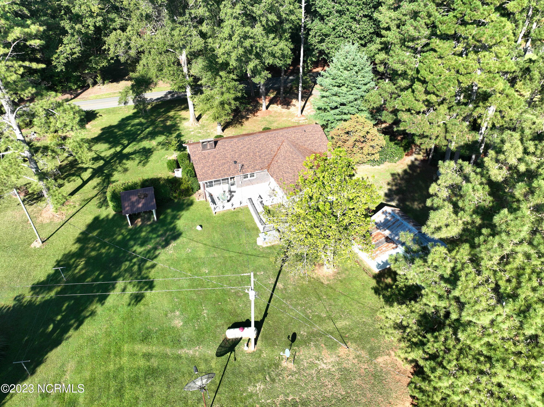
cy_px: 204
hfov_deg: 71.6
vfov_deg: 56.8
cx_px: 272
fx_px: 377
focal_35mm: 24
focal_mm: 12.29
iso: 100
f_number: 2.8
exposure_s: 1/800
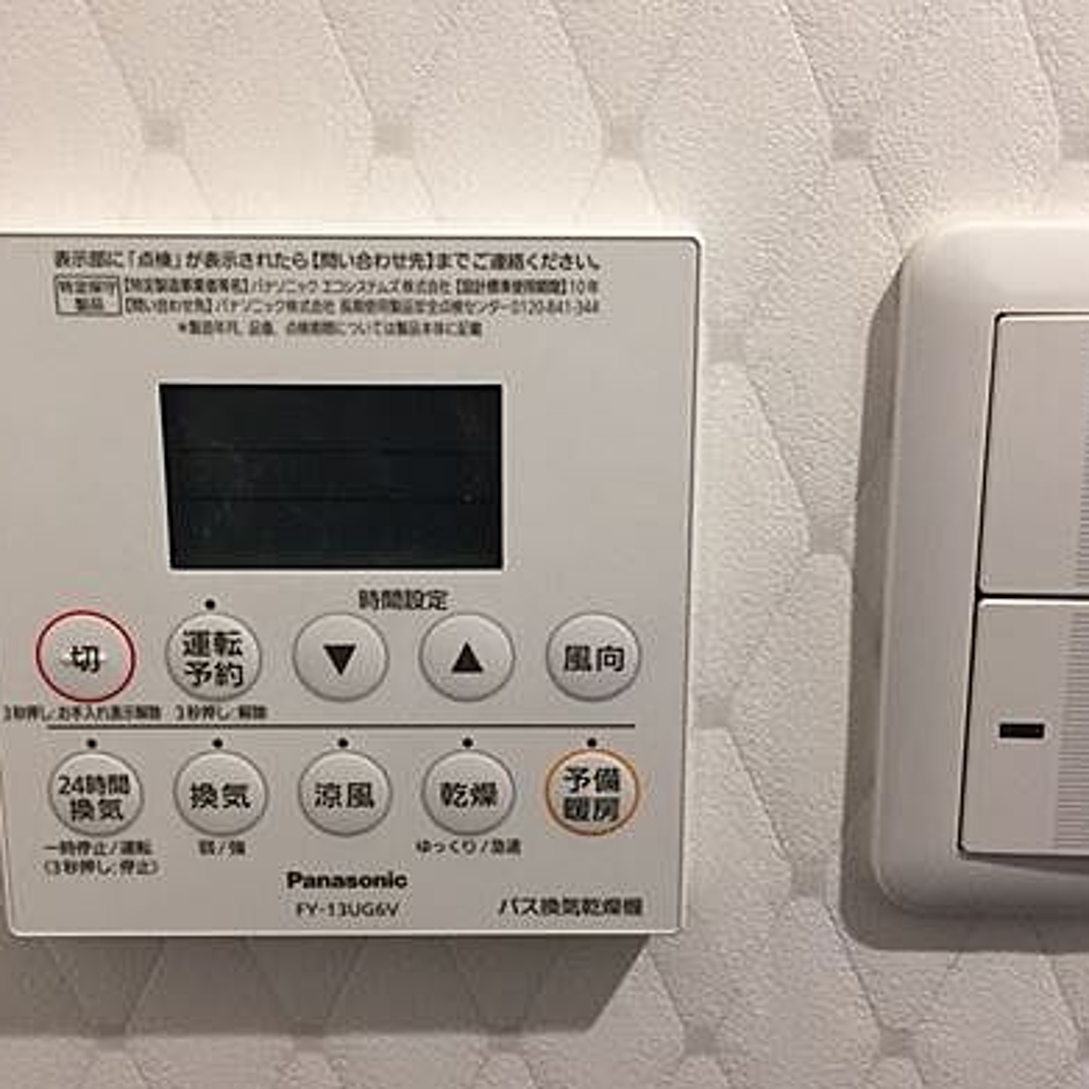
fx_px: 1495
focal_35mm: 42
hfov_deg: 40.0
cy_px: 526
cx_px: 546
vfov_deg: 40.0
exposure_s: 1/30
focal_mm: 4.15
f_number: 2.2
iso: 125
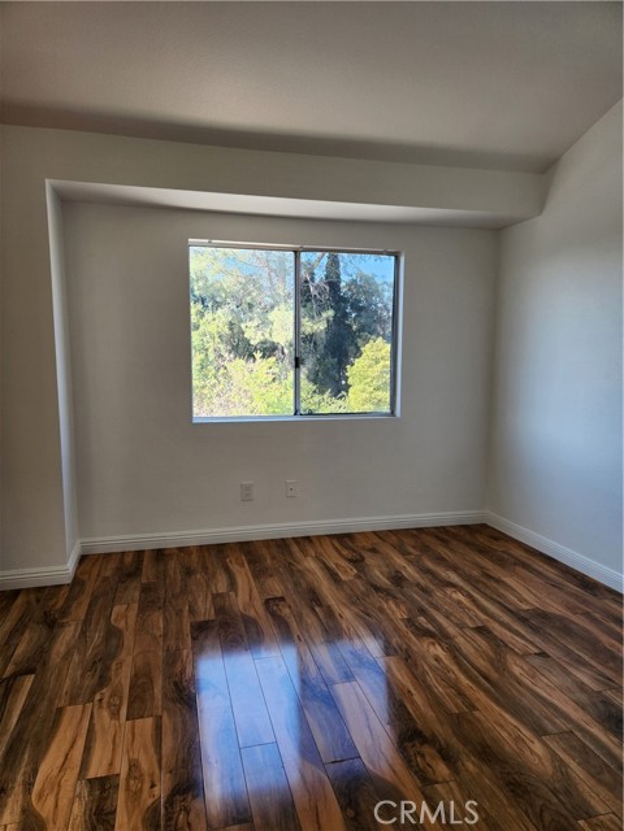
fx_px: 553
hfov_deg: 58.9
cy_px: 416
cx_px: 312
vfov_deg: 73.9
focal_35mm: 23
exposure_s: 1/180
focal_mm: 5.4
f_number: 1.8
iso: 50
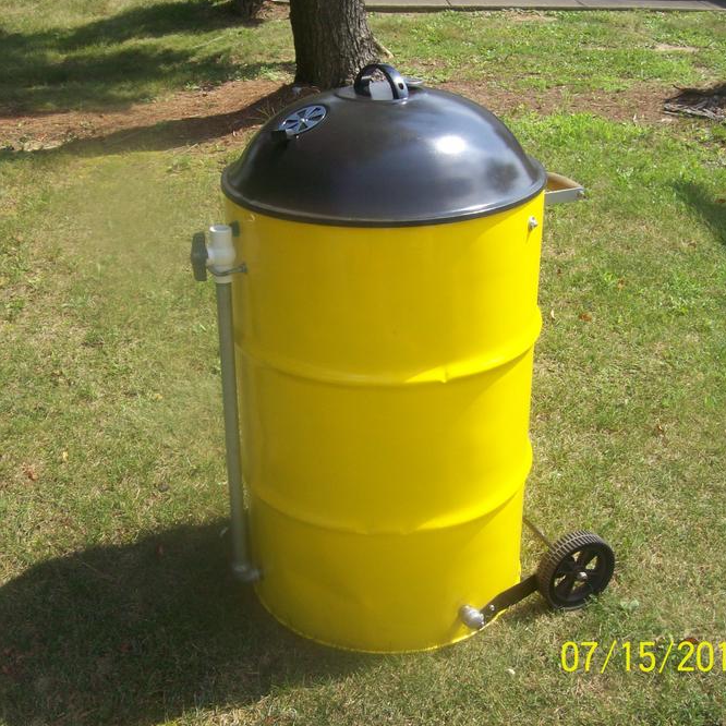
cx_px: 332
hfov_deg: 39.1
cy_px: 361
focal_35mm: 43
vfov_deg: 39.2
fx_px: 1020
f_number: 4.8
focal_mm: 6
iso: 80
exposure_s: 1/321
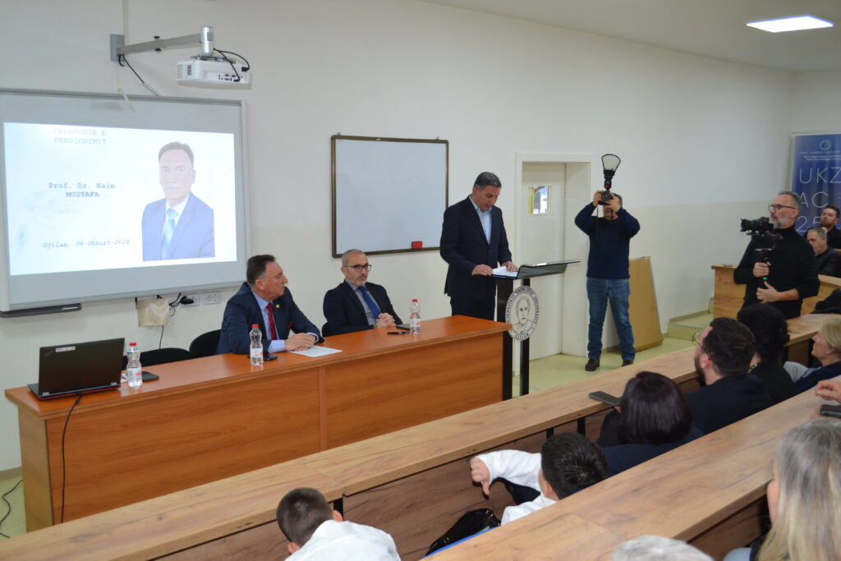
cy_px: 280
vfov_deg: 36.9
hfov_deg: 53.1
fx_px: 841
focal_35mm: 36
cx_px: 420
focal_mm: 24
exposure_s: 1/60
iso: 560
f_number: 4
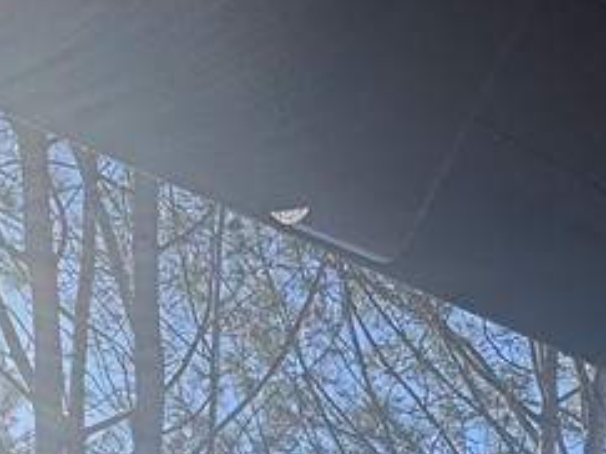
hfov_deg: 31.3
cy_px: 930
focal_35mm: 59
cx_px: 534
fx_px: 1032
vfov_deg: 17.3
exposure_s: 1/1063
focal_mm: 2.22
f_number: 2.2
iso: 40
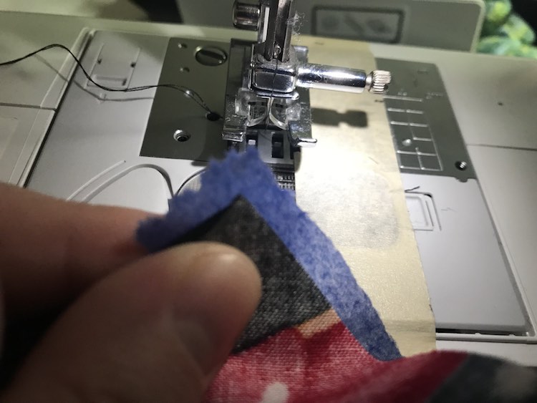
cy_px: 202
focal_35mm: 28
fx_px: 435
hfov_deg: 63.4
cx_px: 268
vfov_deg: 49.8
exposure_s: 1/30
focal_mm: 3.99
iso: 40
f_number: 1.8
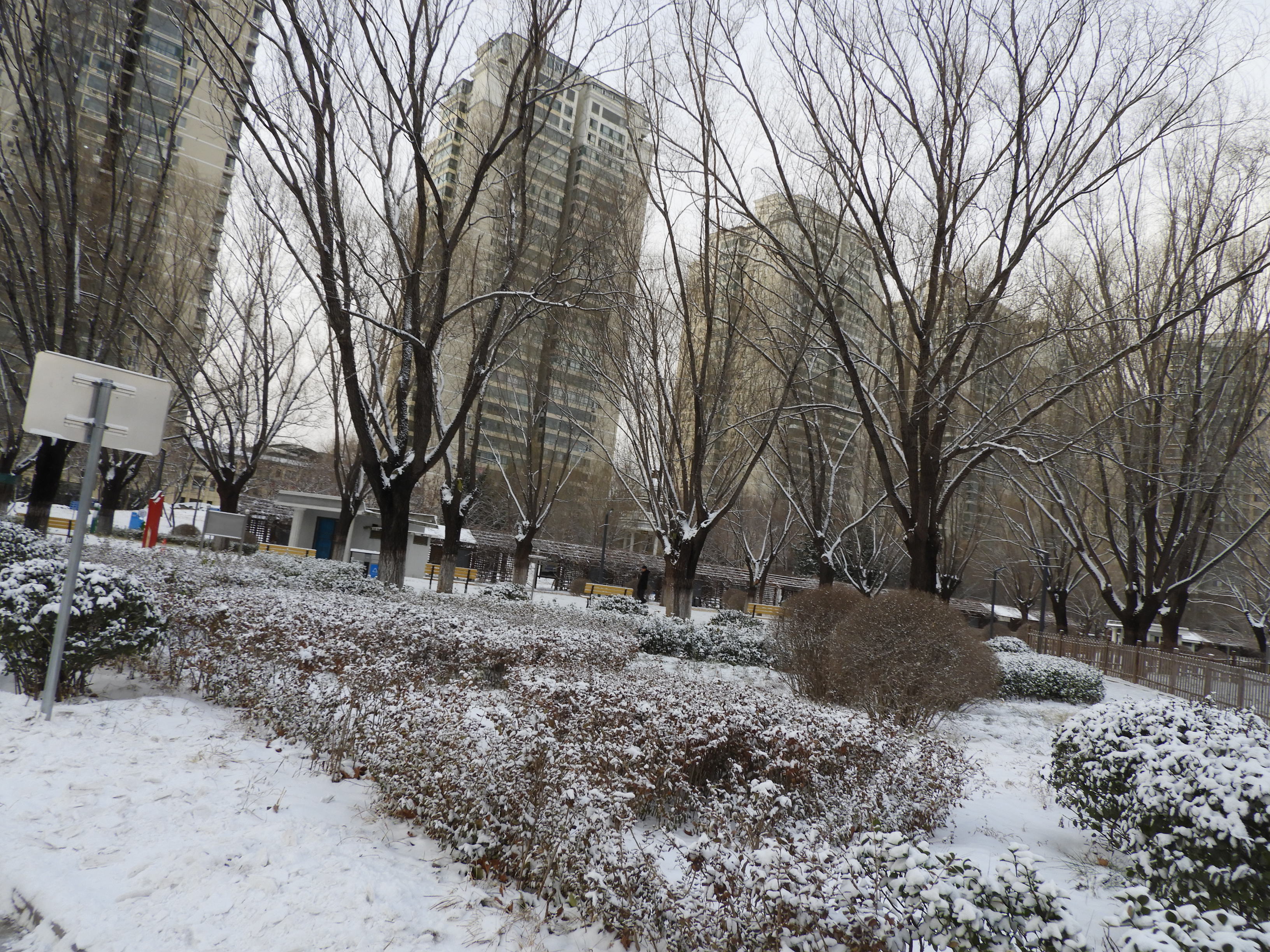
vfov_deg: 56.8
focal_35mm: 24
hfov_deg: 71.6
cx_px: 635
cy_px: 476
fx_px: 881
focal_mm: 4.3
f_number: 3.3
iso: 100
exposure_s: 1/125
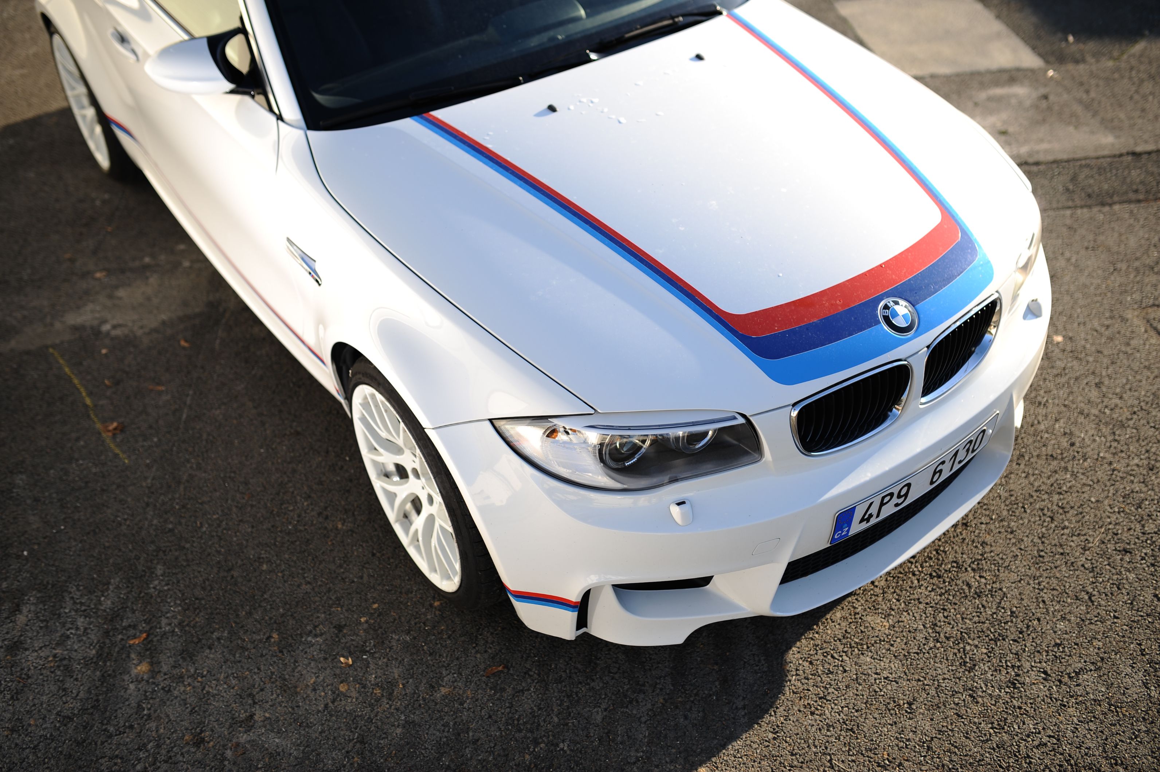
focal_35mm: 35
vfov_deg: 37.8
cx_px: 580
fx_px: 1127
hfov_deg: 54.5
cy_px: 386
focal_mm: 35
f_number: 2.2
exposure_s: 1/1250
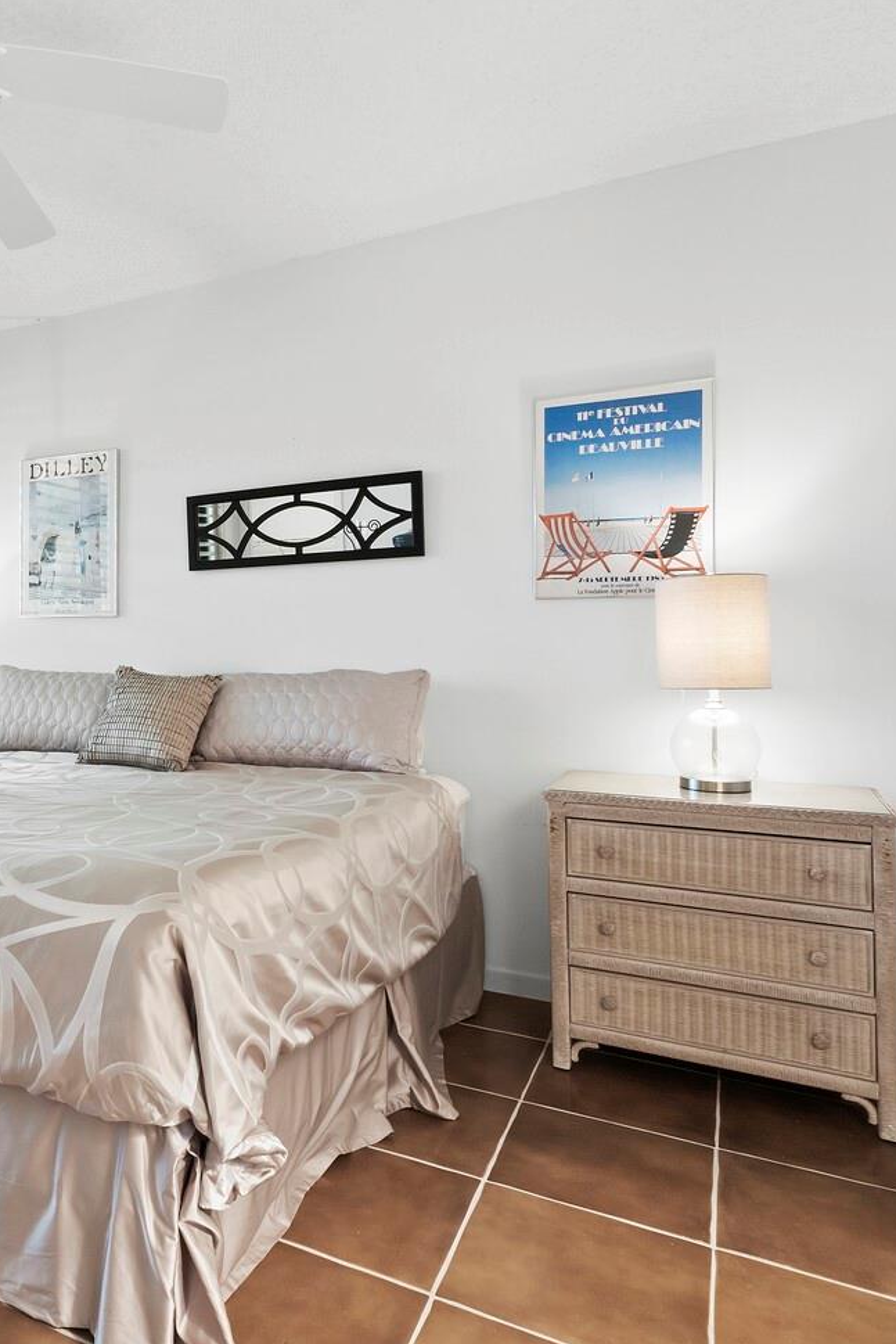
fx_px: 896
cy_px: 626
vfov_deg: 73.6
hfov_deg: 48.7
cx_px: 127
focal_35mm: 24
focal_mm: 7
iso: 400
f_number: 11
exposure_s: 1
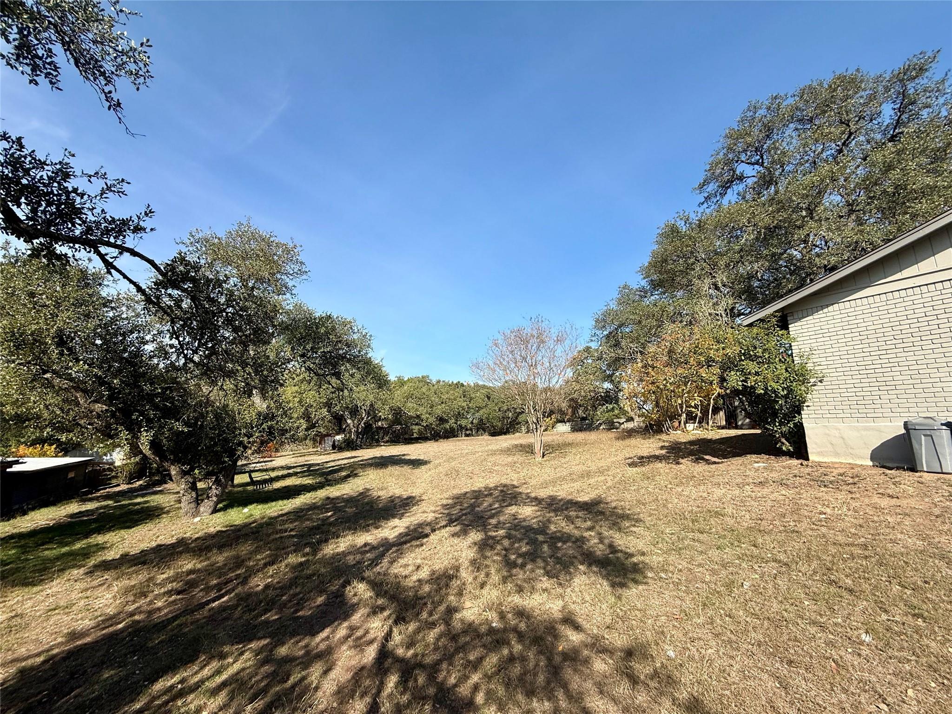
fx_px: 385
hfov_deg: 102.1
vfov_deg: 85.7
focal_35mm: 14
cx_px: 476
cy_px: 357
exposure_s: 1/1848
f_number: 2.2
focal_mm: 2.22
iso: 50
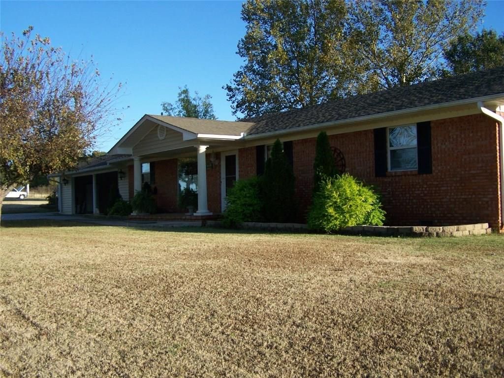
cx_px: 252
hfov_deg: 49.0
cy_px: 189
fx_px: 553
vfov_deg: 37.7
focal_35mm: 38
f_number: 2.8
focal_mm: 6.3
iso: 64
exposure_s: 1/400
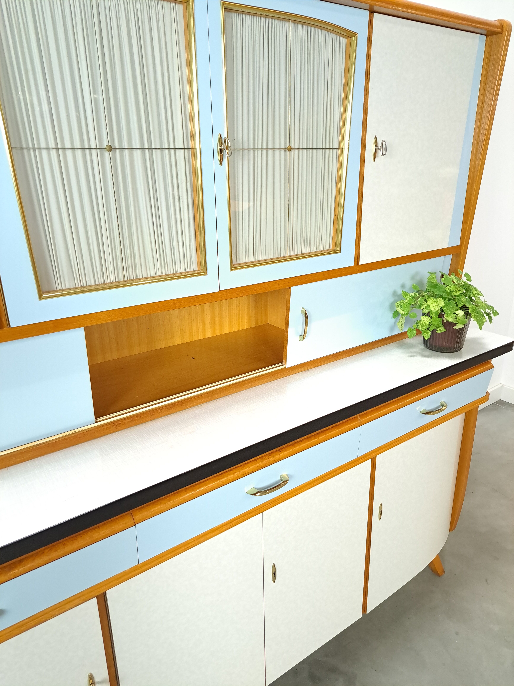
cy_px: 343
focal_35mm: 24
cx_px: 257
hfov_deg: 56.8
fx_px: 475
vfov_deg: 71.6
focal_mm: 5.23
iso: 400
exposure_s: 1/50
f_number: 1.8
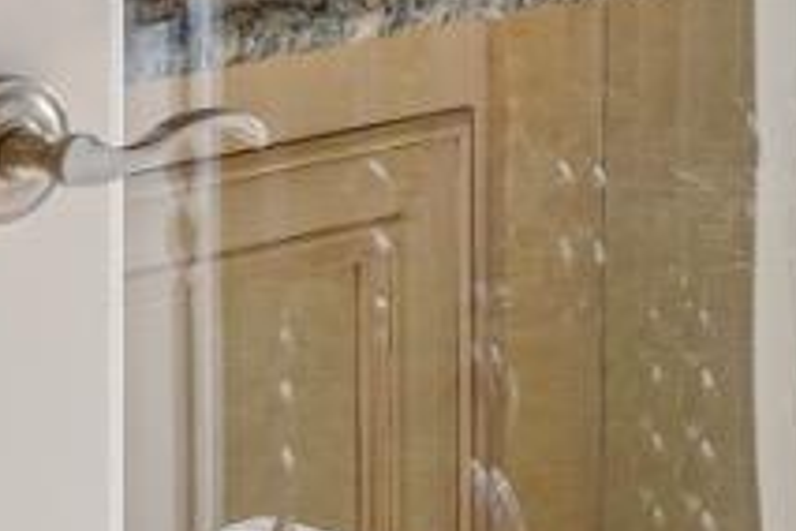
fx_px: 5461
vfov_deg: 5.3
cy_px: -965
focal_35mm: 247
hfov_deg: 7.1
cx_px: 2635
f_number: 11
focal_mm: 35
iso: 320
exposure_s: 1/125
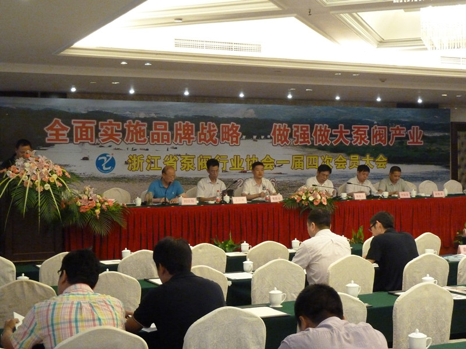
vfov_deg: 26.6
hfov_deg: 34.9
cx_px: 233
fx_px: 740
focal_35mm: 55
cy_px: 174
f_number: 3.9
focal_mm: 9.1
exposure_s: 1/30
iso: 800
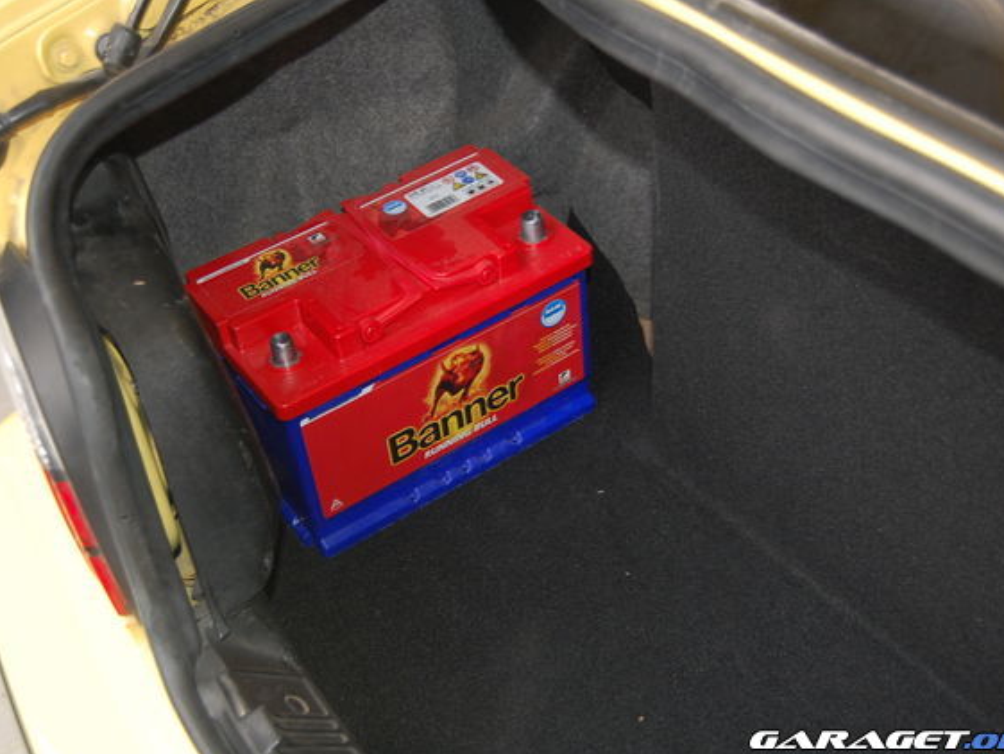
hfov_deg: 41.2
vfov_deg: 31.5
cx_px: 483
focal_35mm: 46
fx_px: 1334
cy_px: 378
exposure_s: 1/60
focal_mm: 28
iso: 400
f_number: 4.2
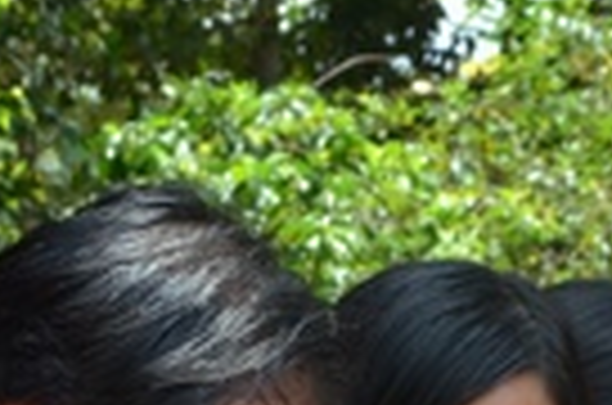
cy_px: 709
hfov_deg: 8.2
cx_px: 364
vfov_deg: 5.4
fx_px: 4247
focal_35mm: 250
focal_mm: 35
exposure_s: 1/500
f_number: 11
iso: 1000
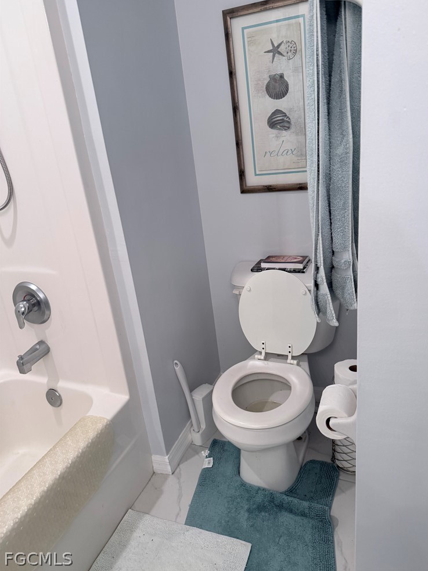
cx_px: 222
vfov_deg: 69.4
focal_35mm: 25
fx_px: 412
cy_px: 275
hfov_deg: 54.9
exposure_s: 1/120
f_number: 1.78
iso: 200
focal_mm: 6.76
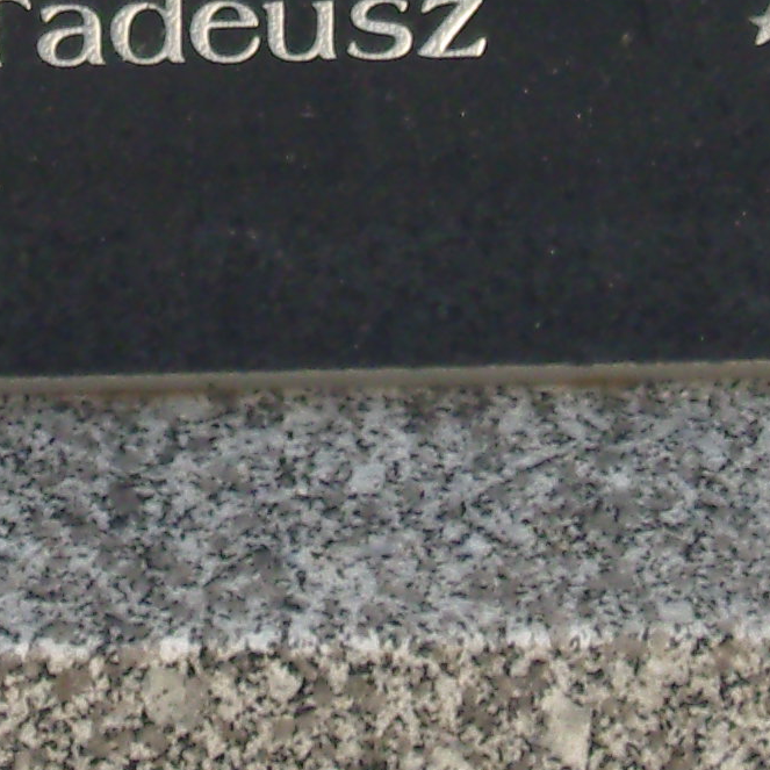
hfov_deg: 3.9
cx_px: 163
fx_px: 11174
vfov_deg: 3.9
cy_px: -365
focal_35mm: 444
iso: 200
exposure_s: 1/40
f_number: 5.2
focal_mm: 21.9
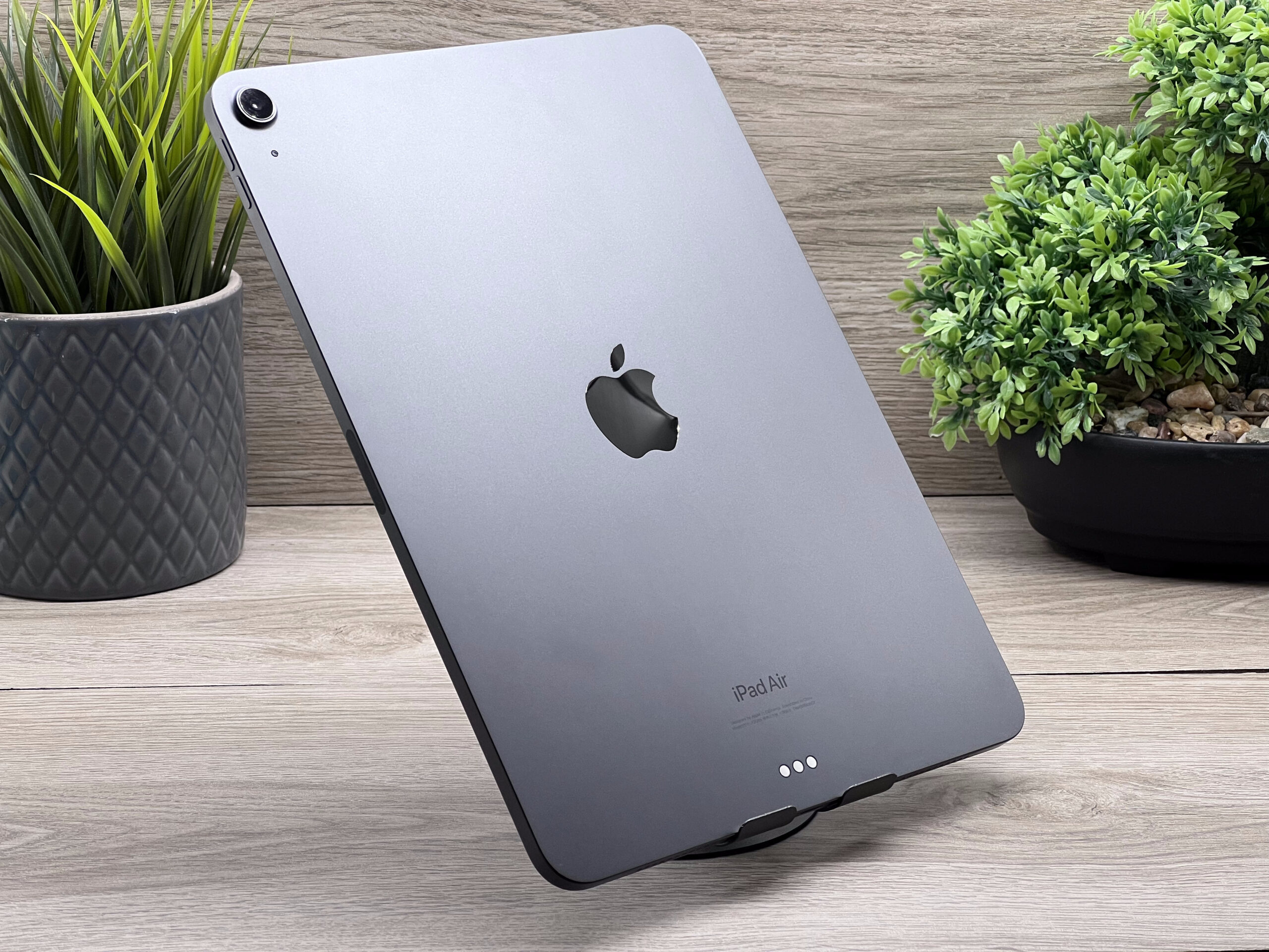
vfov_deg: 19.1
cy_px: 476
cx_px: 634
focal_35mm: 77
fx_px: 2823
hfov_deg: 25.3
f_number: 2.8
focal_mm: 9
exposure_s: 1/100
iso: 64
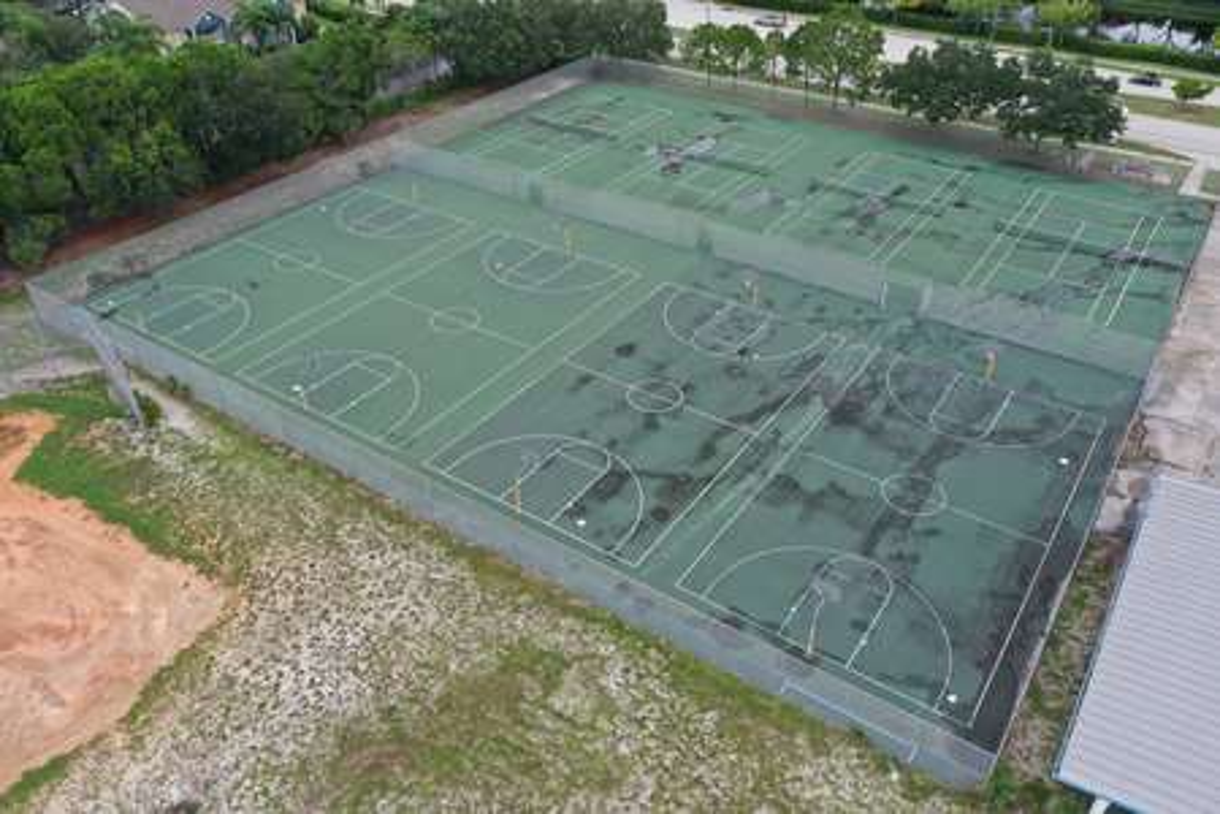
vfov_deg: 46.4
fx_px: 949
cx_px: 610
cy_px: 407
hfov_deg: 65.5
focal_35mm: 28
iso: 100
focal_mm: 10.26
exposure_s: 1/240
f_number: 5
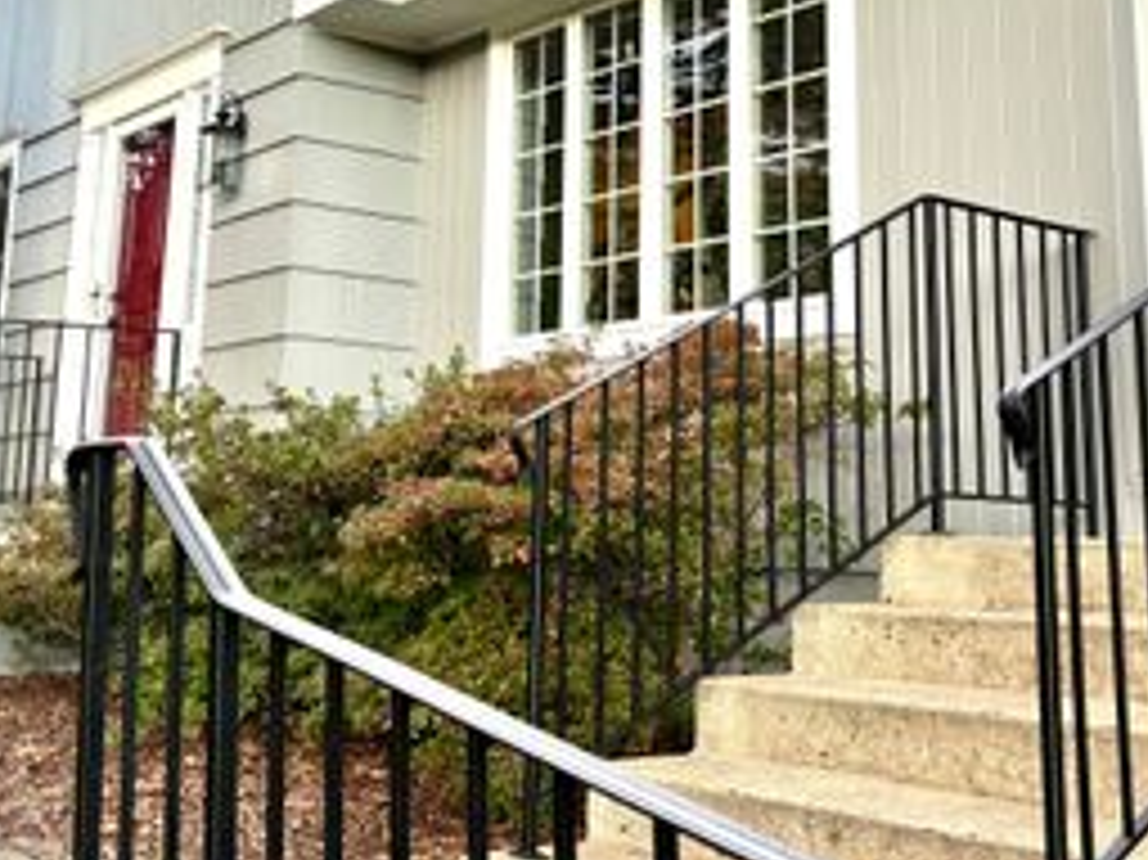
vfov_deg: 27.9
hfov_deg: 37.4
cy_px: 151
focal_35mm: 51
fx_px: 1691
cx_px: 486
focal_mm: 5.96
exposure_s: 1/406
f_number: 1.6
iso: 50
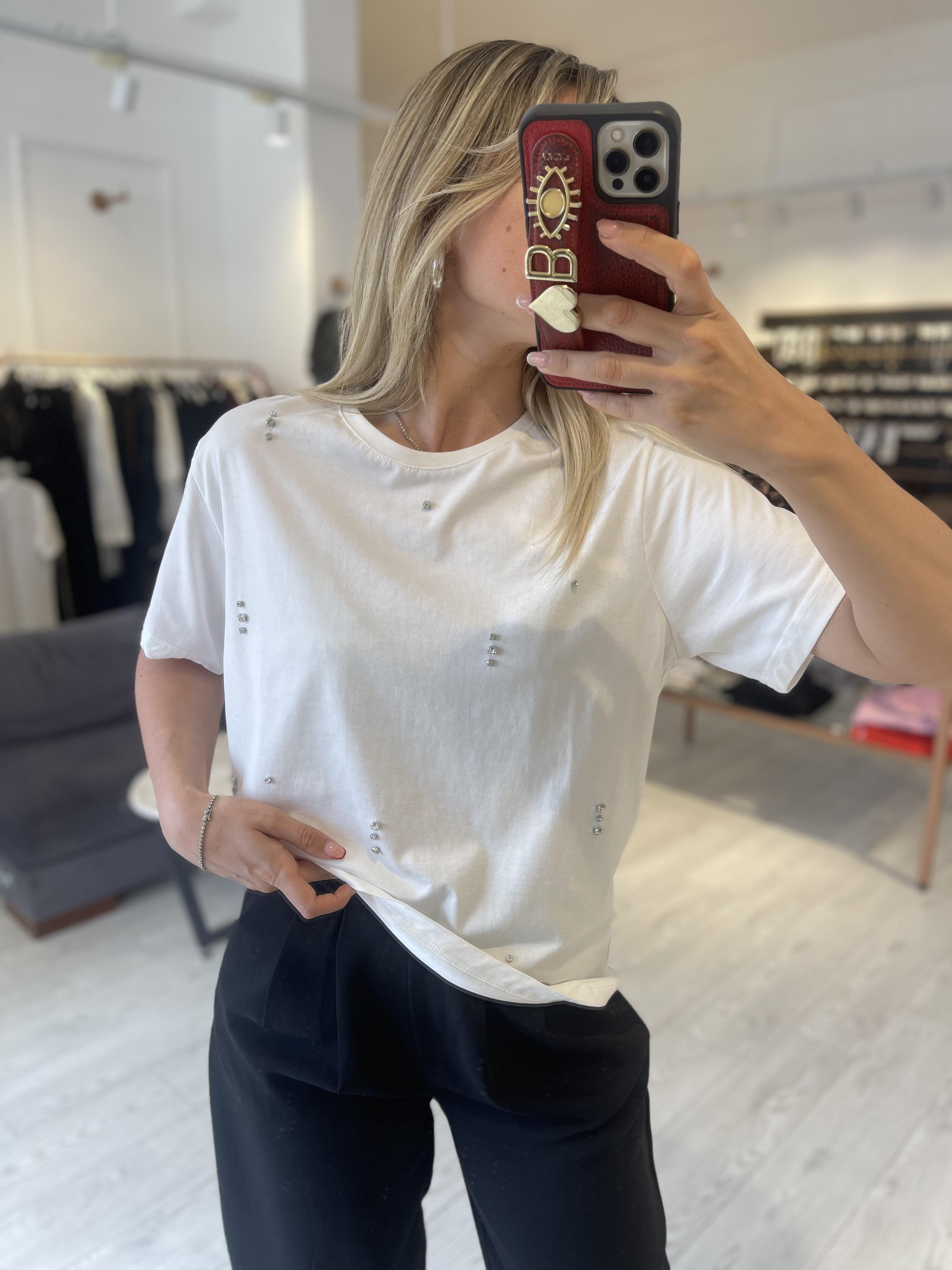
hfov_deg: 53.1
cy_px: 635
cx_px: 476
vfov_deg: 67.3
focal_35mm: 26
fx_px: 953
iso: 32
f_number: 1.6
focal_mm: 5.1
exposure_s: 1/129
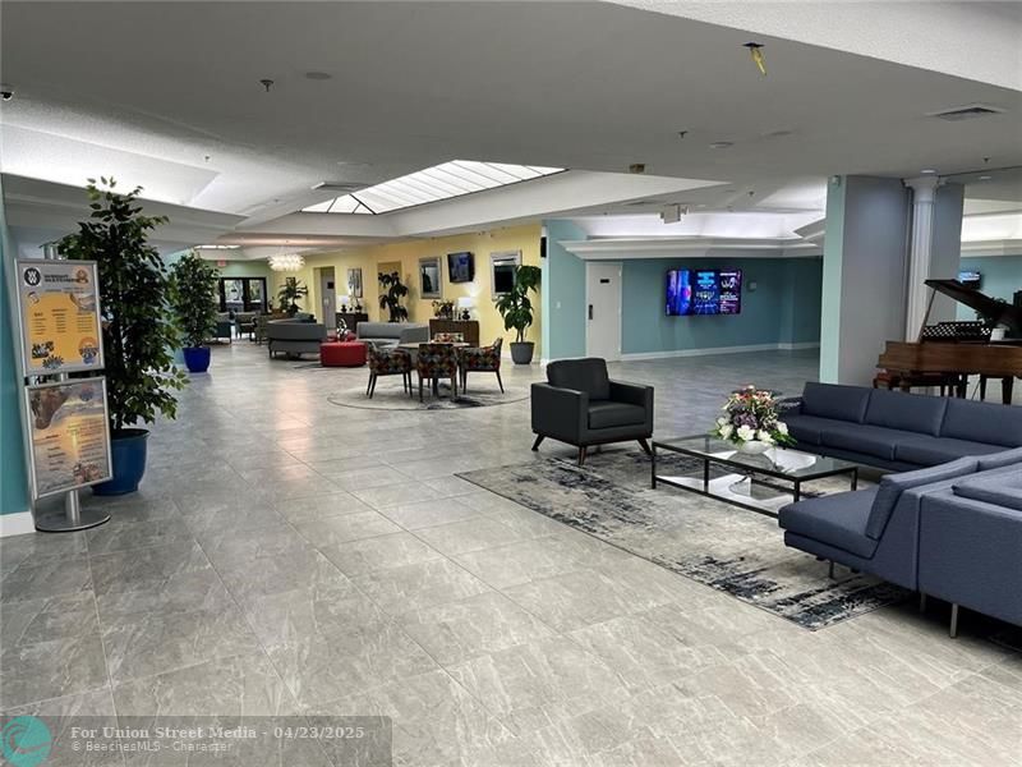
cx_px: 511
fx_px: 768
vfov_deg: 53.1
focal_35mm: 26
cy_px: 384
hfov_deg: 67.3
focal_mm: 5.1
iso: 100
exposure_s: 1/120
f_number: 1.6
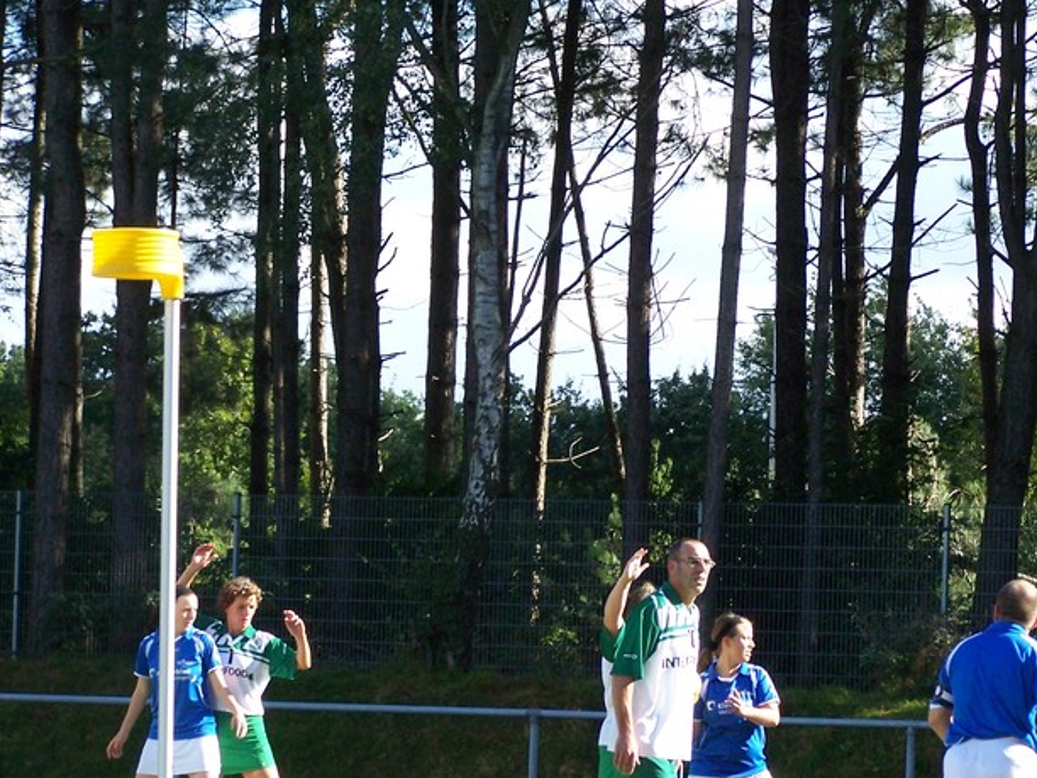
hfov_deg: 9.2
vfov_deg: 6.9
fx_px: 6411
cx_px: 752
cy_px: 378
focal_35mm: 214
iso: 160
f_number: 3.3
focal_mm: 21.2
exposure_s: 1/640
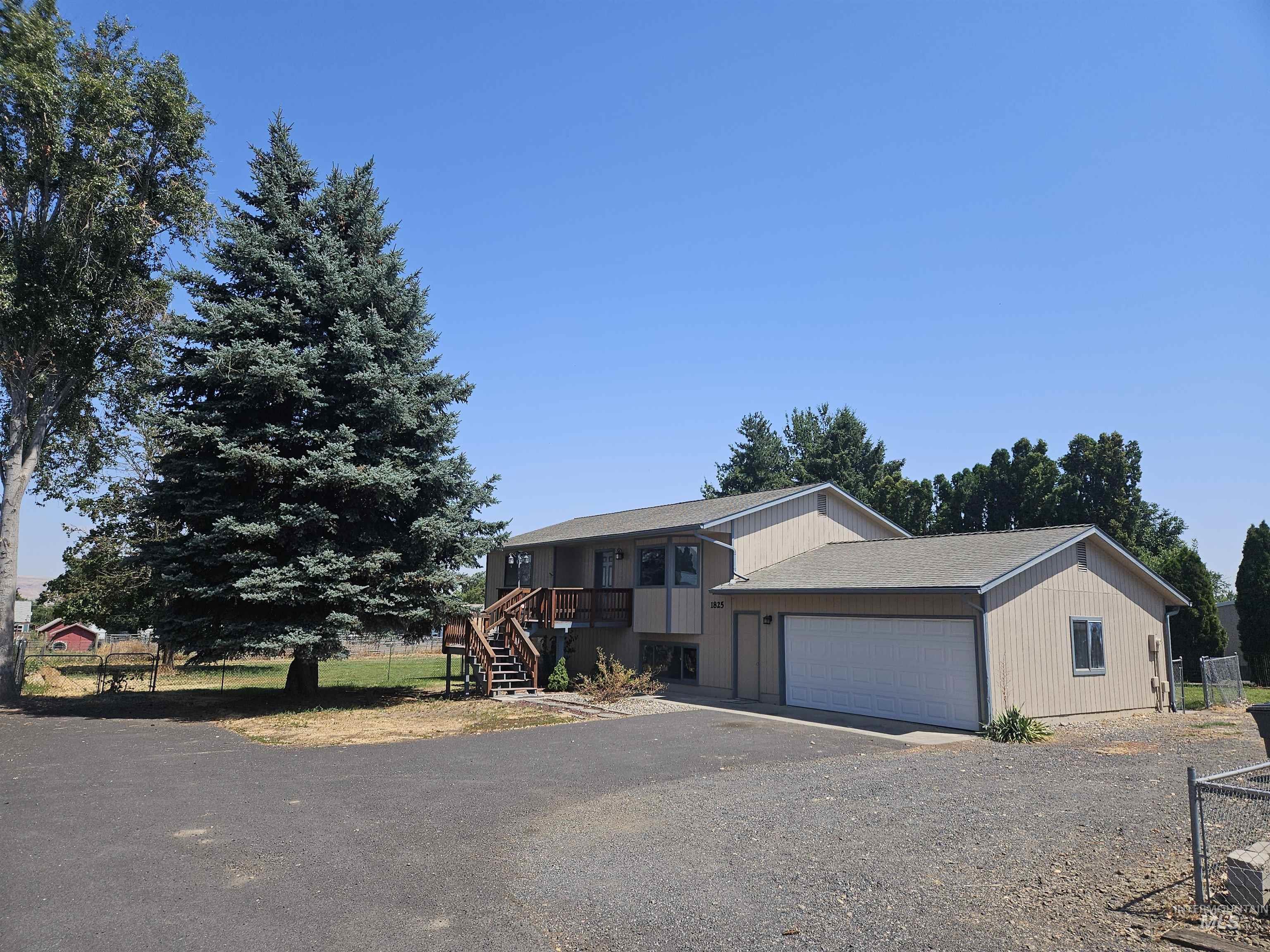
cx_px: 635
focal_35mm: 23
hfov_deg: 73.9
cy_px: 476
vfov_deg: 58.9
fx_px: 844
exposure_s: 1/1859
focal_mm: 5.4
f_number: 1.8
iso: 25
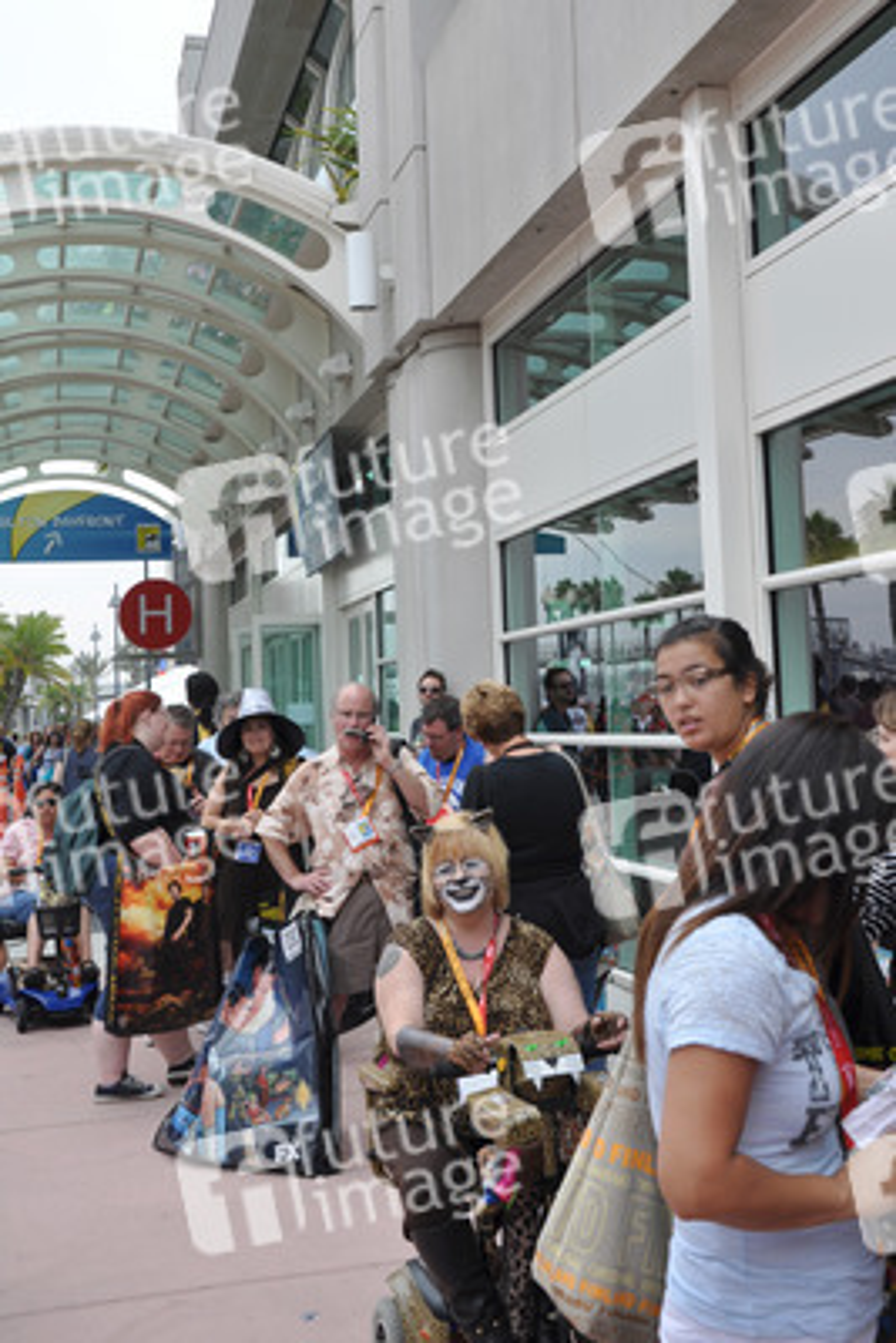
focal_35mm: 42
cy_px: 672
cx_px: 448
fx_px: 1567
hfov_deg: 31.9
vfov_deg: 46.4
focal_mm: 28
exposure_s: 1/250
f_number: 8
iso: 200
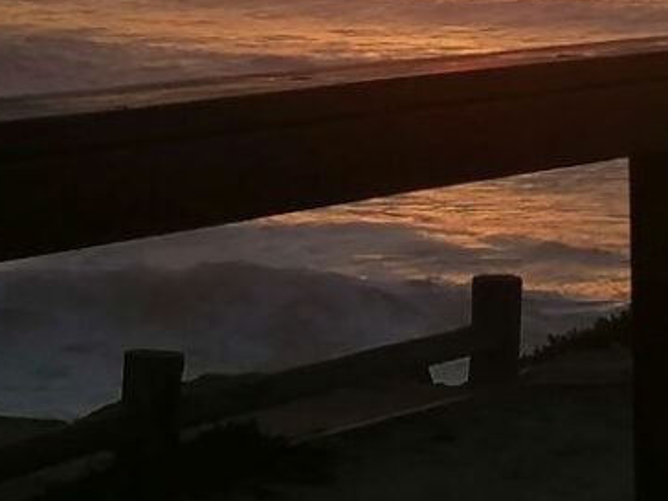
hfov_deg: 11.4
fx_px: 3338
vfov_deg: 8.3
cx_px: 473
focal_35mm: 173
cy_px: -404
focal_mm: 4.75
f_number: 1.8
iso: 50
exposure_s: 1/664
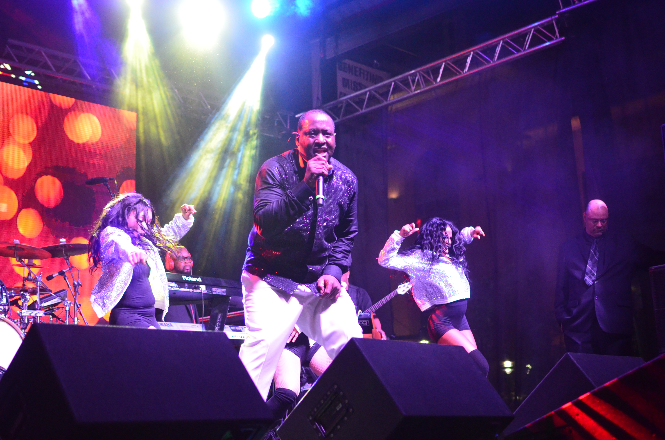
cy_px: 220
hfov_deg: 37.9
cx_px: 332
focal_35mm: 52
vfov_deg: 25.6
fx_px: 968
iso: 3200
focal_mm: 35
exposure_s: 1/250
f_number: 2.8
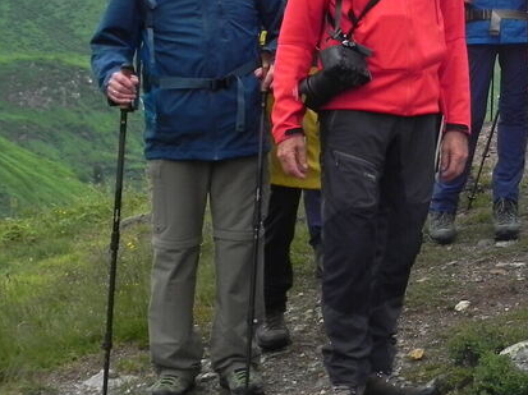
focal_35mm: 106
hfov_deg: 17.7
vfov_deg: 13.8
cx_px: 639
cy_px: 40
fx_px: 1615
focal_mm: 7.3
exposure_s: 1/136
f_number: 4.5
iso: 160
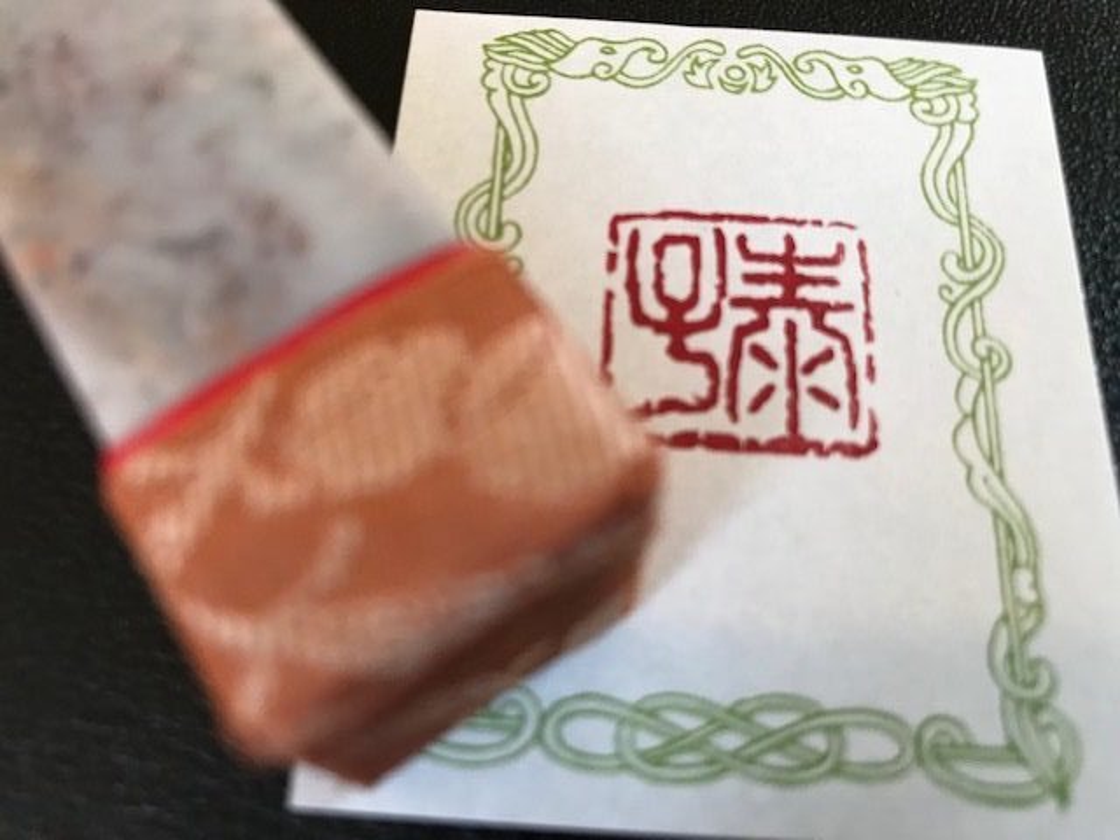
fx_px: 906
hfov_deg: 63.4
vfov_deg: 49.7
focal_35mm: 28
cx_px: 560
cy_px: 420
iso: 25
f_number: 1.8
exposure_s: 1/40
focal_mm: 3.99
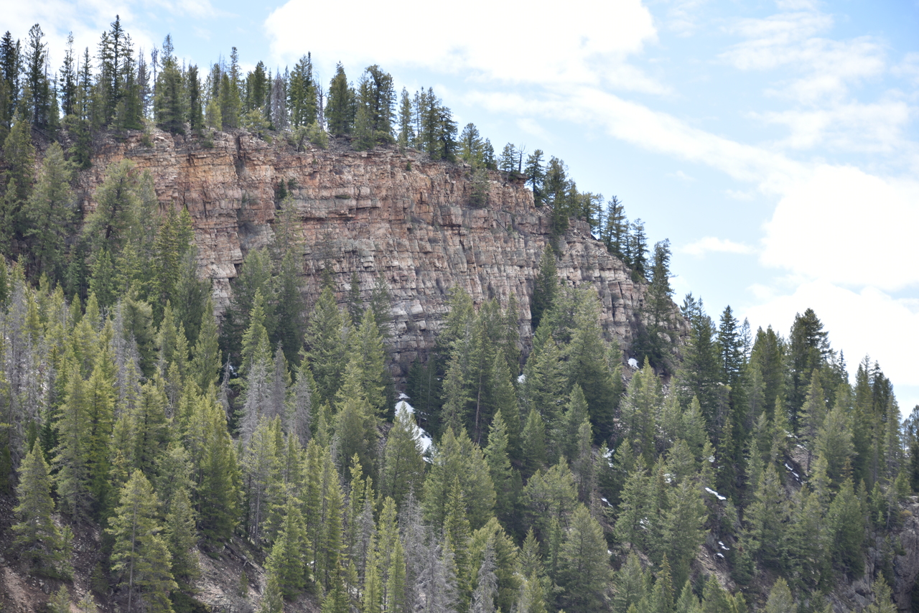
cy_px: 306
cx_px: 460
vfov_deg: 10.2
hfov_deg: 15.2
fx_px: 3447
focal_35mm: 135
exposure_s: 1/320
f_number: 5.6
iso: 140
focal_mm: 135
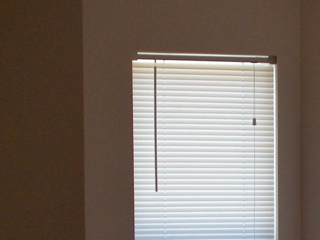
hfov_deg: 13.0
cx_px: 338
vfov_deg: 9.8
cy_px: 243
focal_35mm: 150
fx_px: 1387
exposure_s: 1/80
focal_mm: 6.9
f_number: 3.9
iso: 80
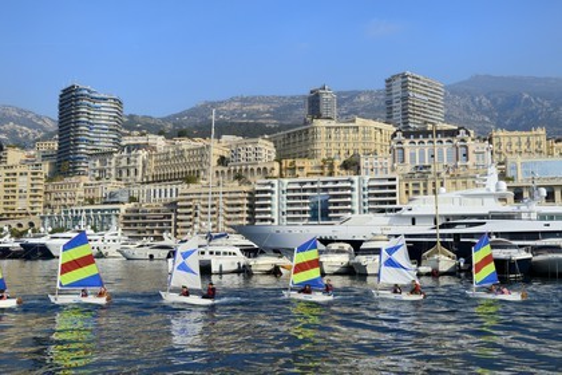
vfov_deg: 35.1
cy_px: 188
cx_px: 281
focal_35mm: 38
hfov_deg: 50.7
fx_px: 593
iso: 200
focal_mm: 38
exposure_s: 1/250
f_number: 16
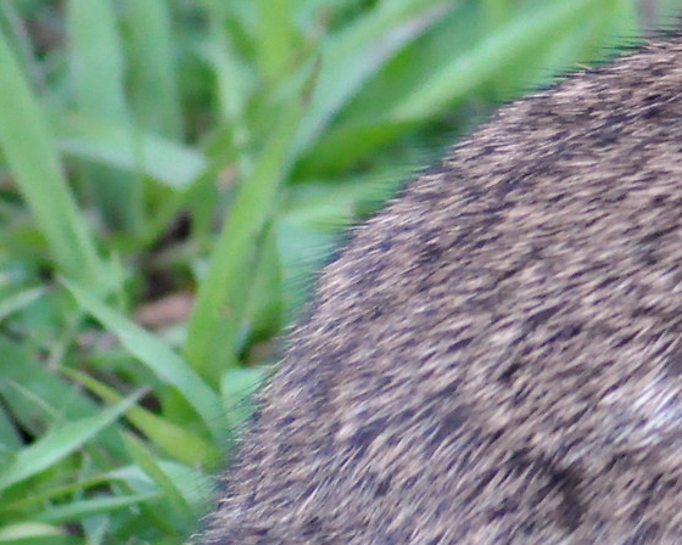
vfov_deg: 1.1
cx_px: 1404
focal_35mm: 1446
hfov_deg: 1.3
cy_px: 179
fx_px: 29187
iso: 2000
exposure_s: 1/640
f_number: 5.6
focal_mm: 240
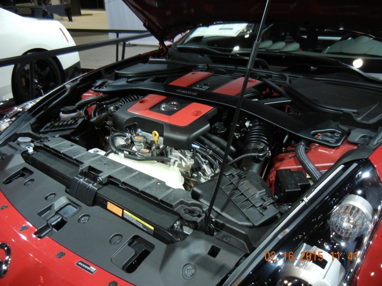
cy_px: 143
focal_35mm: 30
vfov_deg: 46.8
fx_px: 331
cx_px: 191
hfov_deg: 60.0
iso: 160
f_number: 3.5
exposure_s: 1/51.6
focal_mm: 5.4
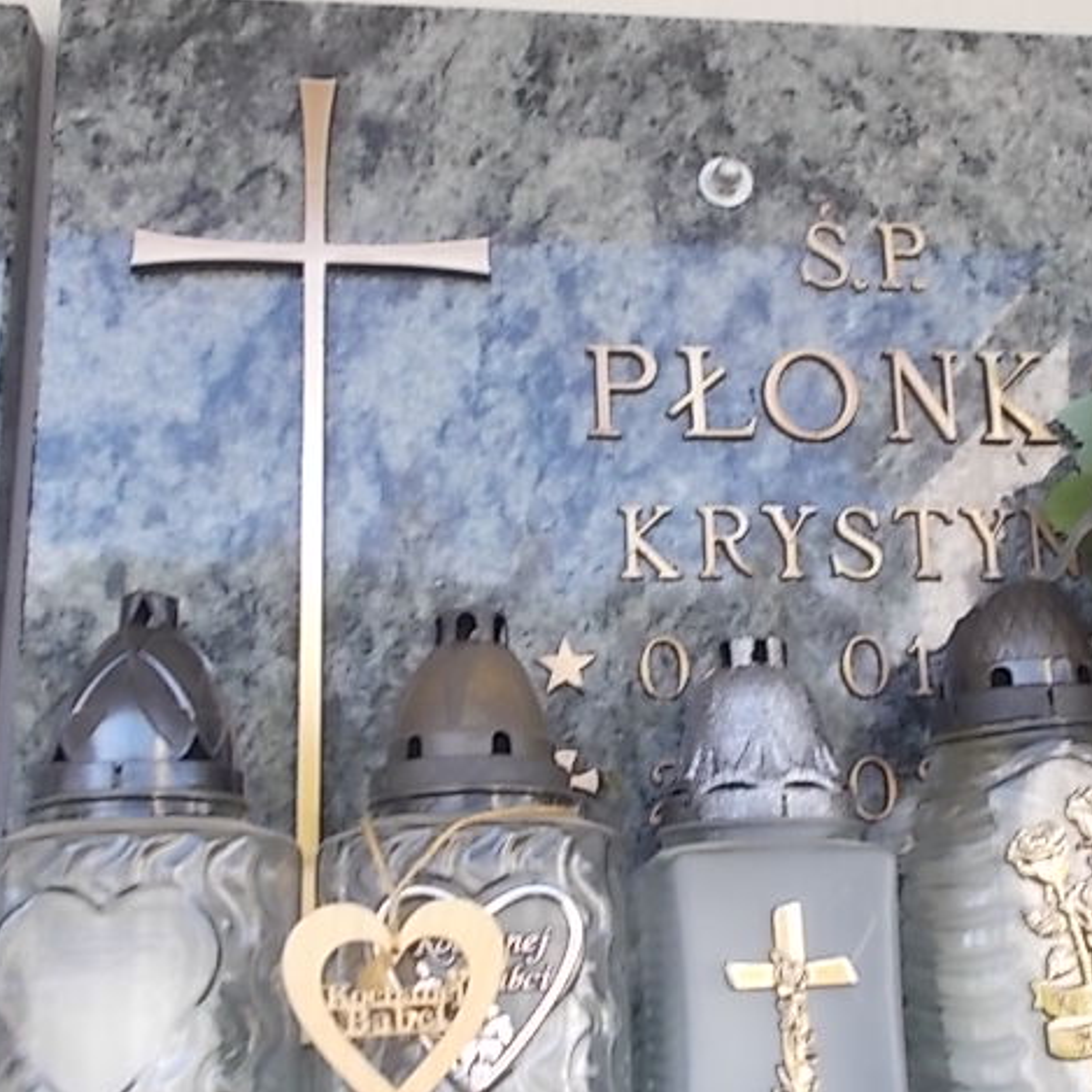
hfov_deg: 35.9
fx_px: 1677
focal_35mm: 47
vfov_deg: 36.1
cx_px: 659
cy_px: 538
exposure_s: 1/40
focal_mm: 6.9
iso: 80
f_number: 3.9
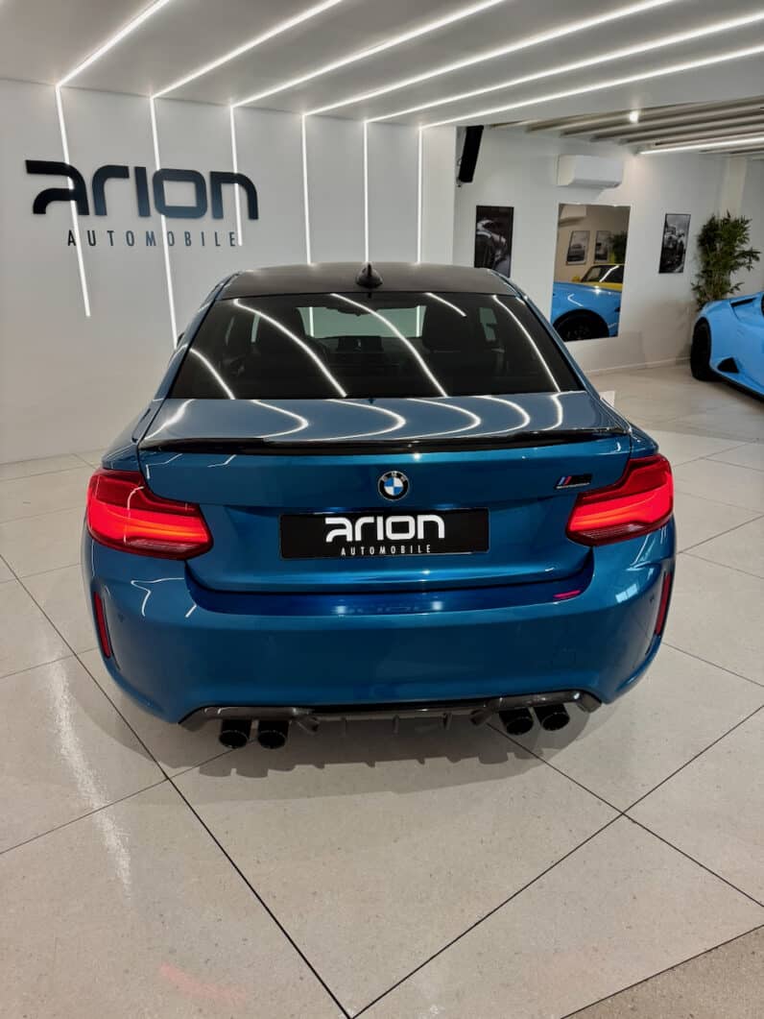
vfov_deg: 71.6
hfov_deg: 56.8
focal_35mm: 24
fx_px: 706
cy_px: 510
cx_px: 382
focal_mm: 6.76
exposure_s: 1/100
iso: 160
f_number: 1.78
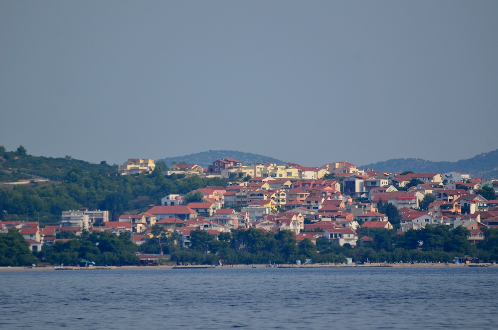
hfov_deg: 4.6
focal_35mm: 450
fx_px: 6210
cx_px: 249
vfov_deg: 3.0
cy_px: 165
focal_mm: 300
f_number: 5.6
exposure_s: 1/2000
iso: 400
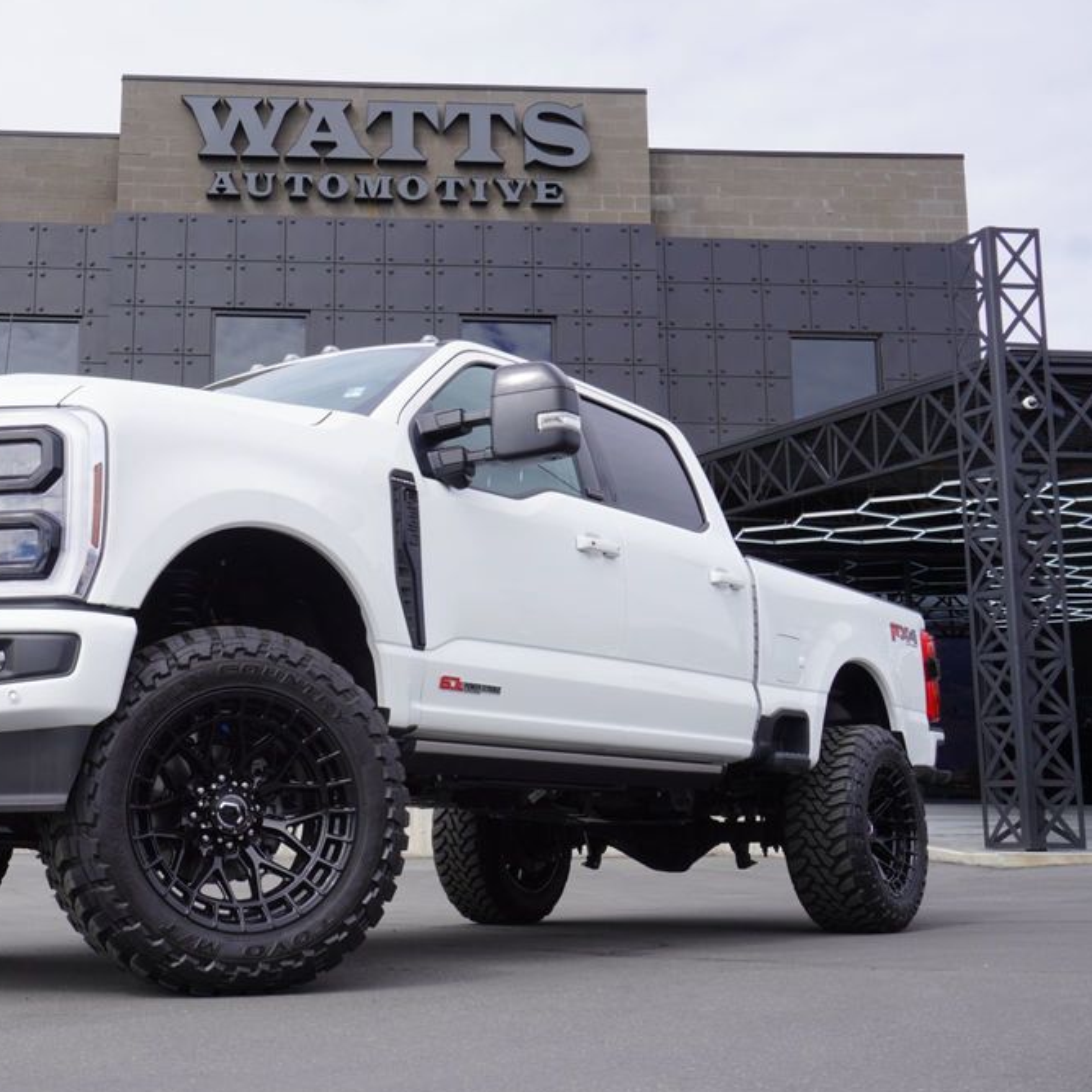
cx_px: 263
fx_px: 1535
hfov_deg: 38.1
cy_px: 549
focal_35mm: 43
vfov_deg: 39.2
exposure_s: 1/125
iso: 100
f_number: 10
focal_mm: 22
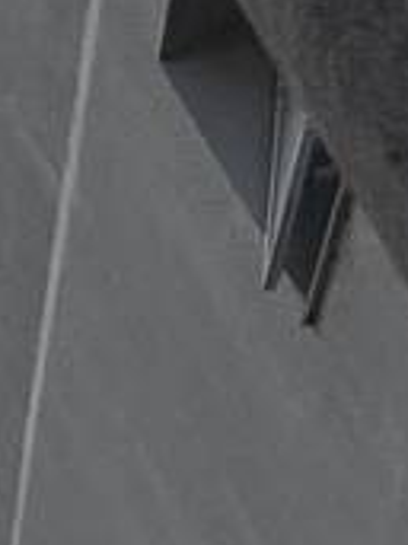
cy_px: 1399
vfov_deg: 12.3
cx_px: -1737
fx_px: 1857
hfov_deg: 6.0
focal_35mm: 118
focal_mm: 2.22
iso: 64
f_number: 2.2
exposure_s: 1/3460
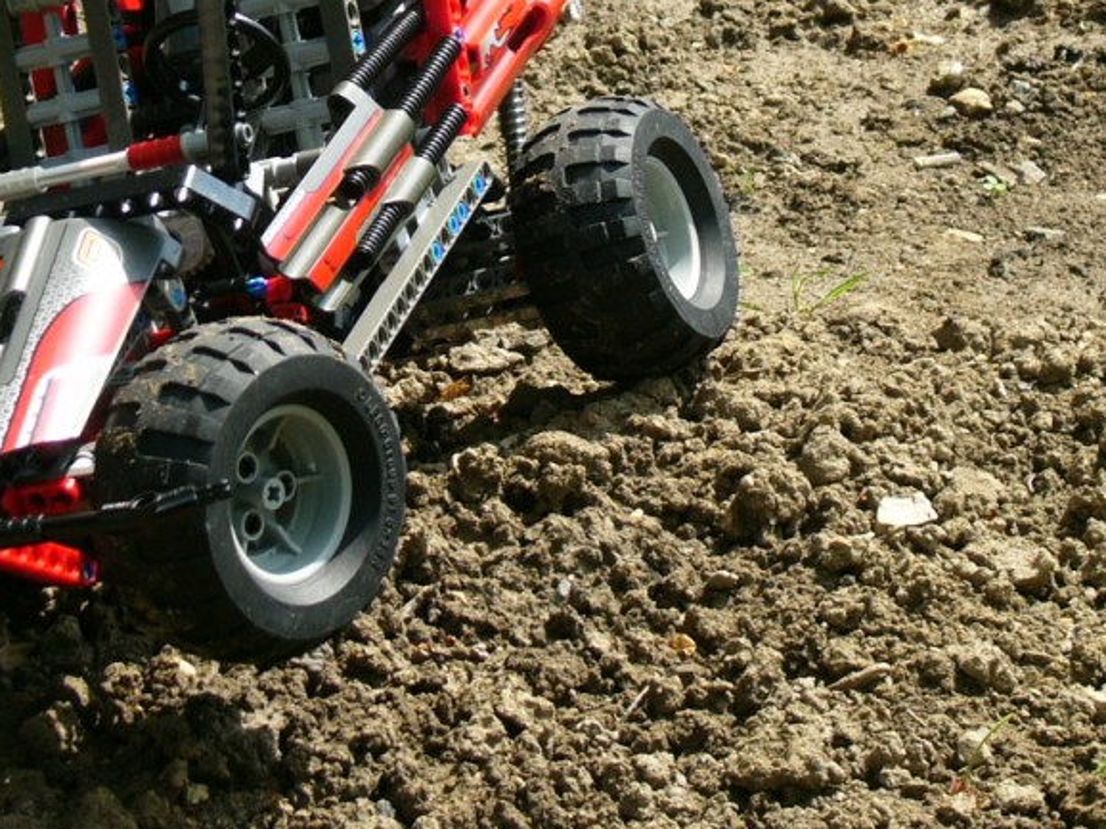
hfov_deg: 14.1
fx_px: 4471
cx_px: 333
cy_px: 134
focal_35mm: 140
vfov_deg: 10.5
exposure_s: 1/200
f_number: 4.3
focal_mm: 13.1
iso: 50
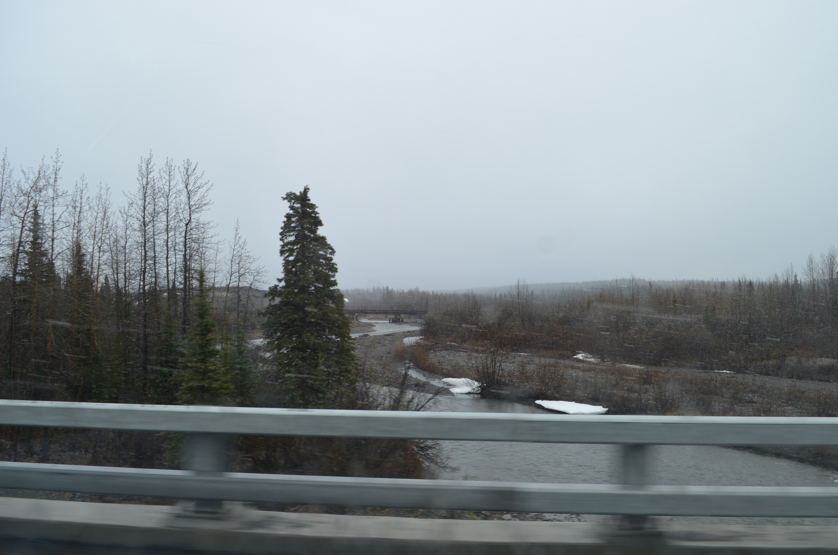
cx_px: 429
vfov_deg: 46.2
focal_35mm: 28
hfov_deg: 65.6
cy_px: 286
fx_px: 650
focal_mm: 18
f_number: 8
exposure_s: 1/200
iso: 200
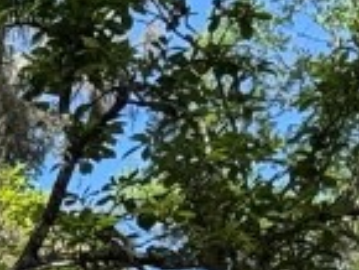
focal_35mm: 339
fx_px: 3519
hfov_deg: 5.5
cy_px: 845
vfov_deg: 4.2
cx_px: -666
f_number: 1.78
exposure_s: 1/4310
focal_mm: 6.76
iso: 64
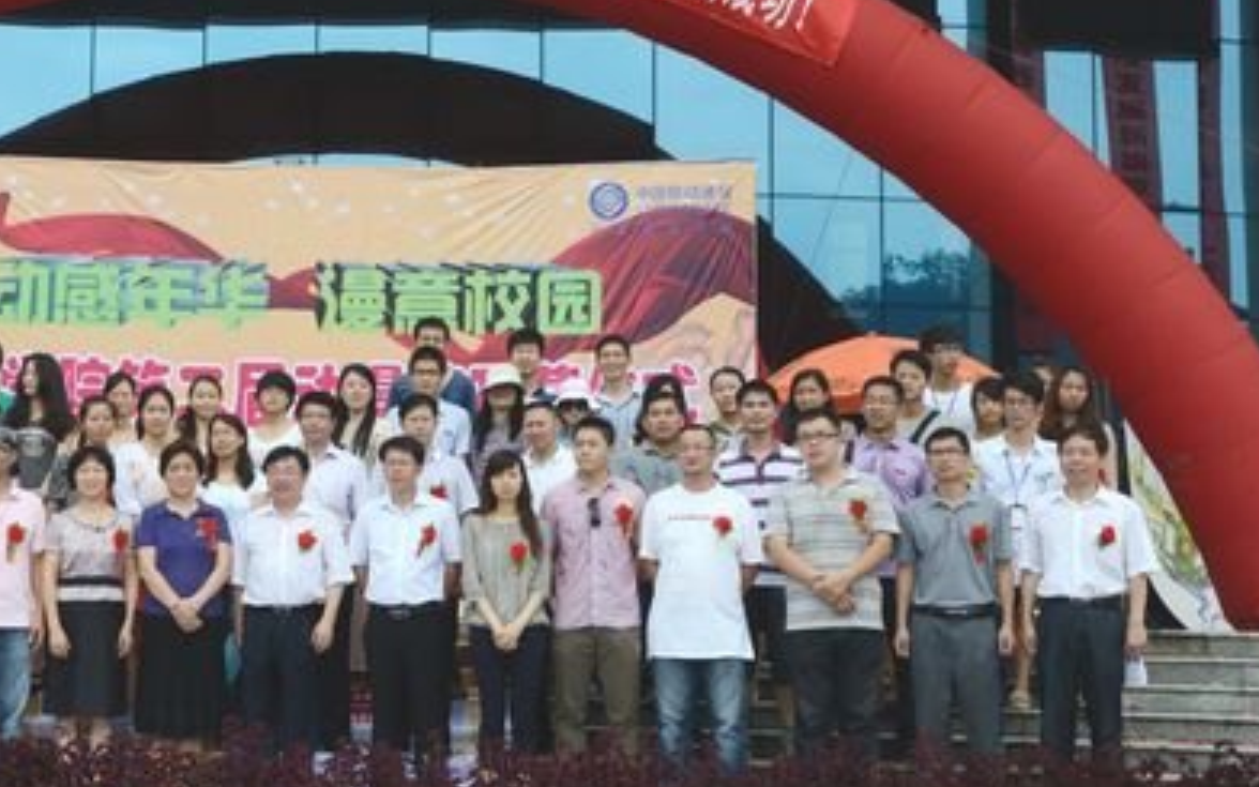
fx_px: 2402
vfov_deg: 18.6
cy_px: 336
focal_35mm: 70
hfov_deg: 29.0
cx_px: 337
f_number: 13
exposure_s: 1/125
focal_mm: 30
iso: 100
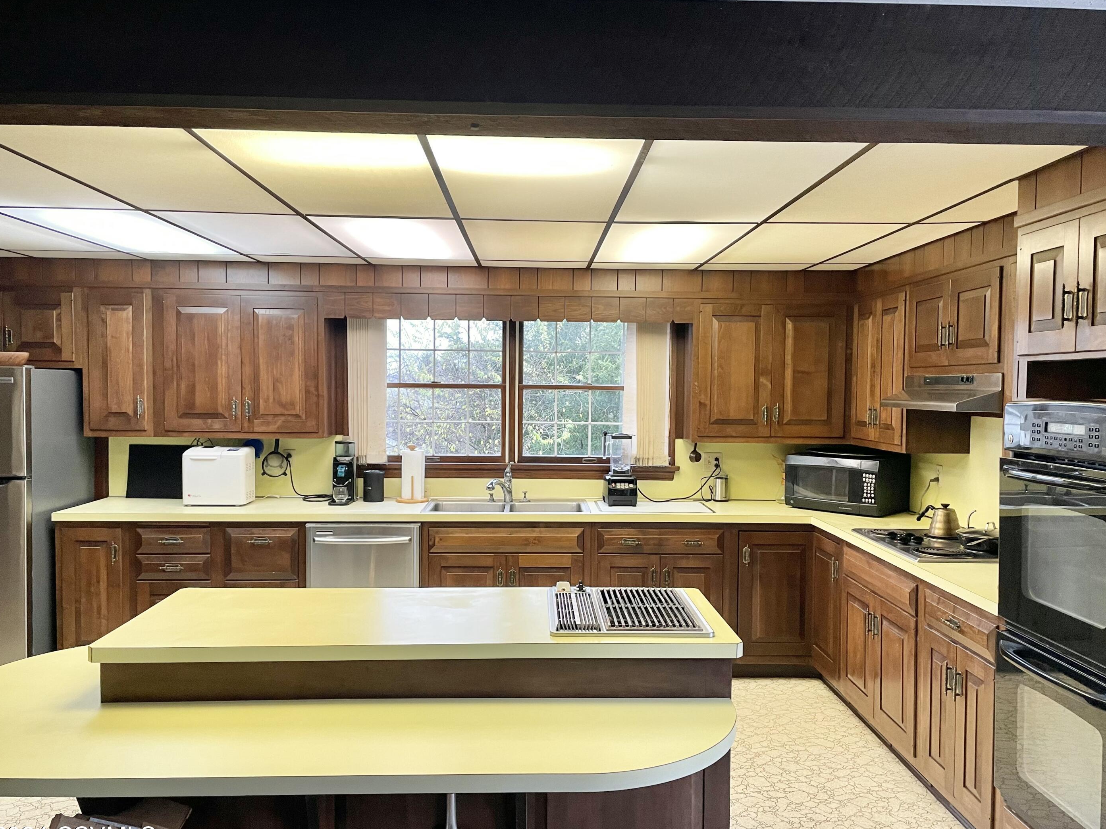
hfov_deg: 63.4
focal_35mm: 28
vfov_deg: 49.7
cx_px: 568
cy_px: 431
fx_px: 895
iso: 100
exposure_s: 1/60
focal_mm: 4.2
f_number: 1.6
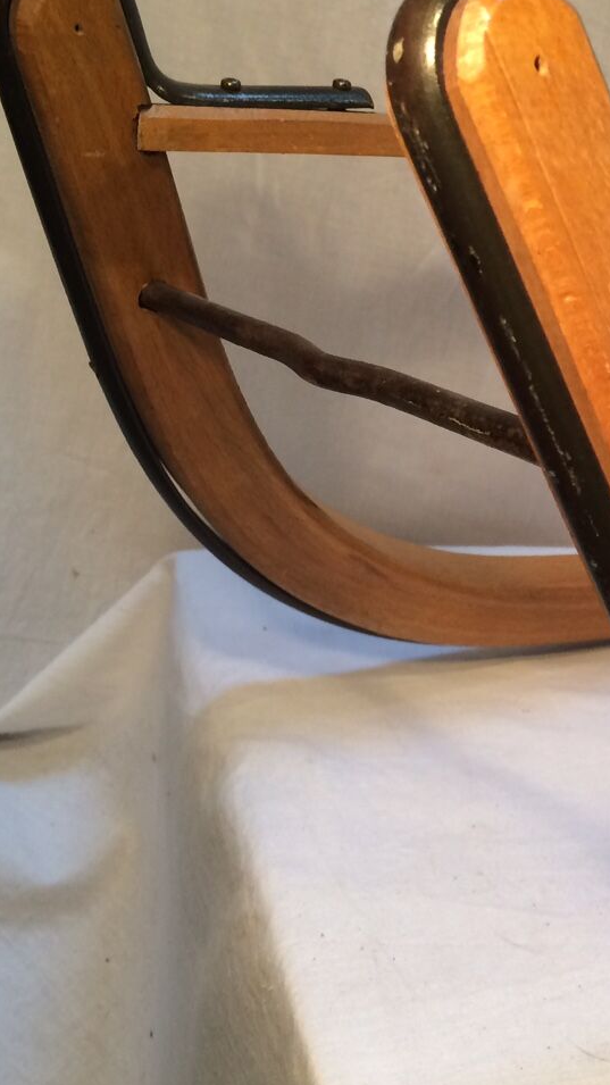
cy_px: 477
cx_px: 722
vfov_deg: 38.4
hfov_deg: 20.8
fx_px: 1553
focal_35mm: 54
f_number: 2.2
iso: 50
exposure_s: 1/33
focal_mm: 4.15
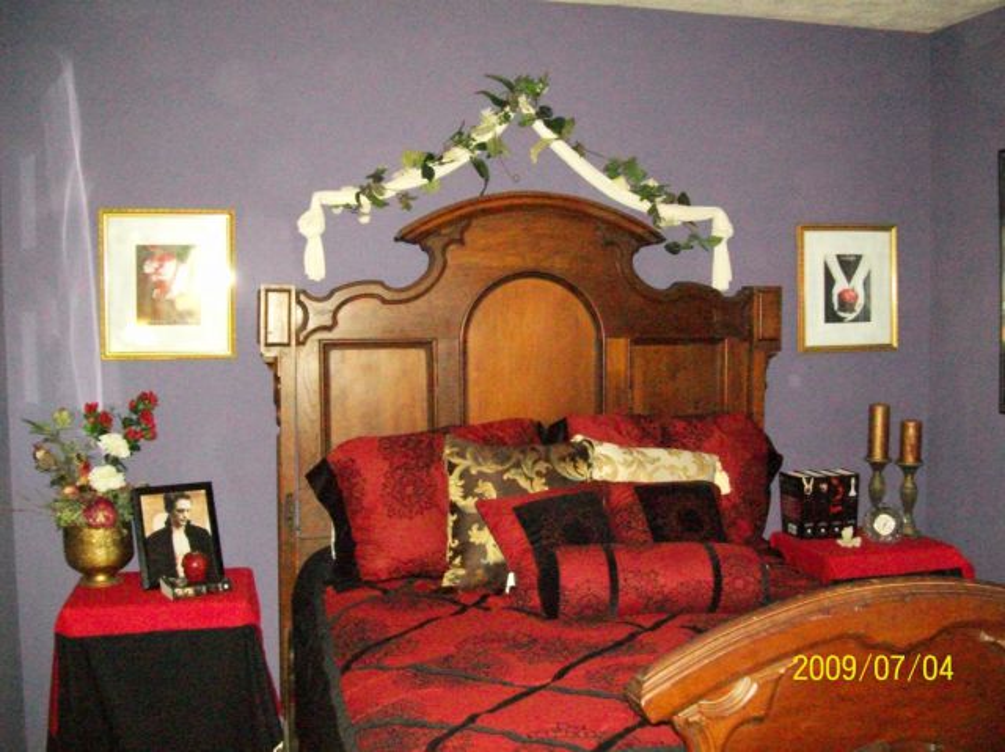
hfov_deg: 51.4
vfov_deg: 39.6
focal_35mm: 36
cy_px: 376
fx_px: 1044
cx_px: 502
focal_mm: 6
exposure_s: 1/60
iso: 800
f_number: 2.7
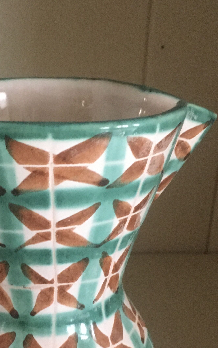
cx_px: 29
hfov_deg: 21.9
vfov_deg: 34.6
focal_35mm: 58
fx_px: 551
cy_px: 249
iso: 320
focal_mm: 4.15
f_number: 2.2
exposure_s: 1/17
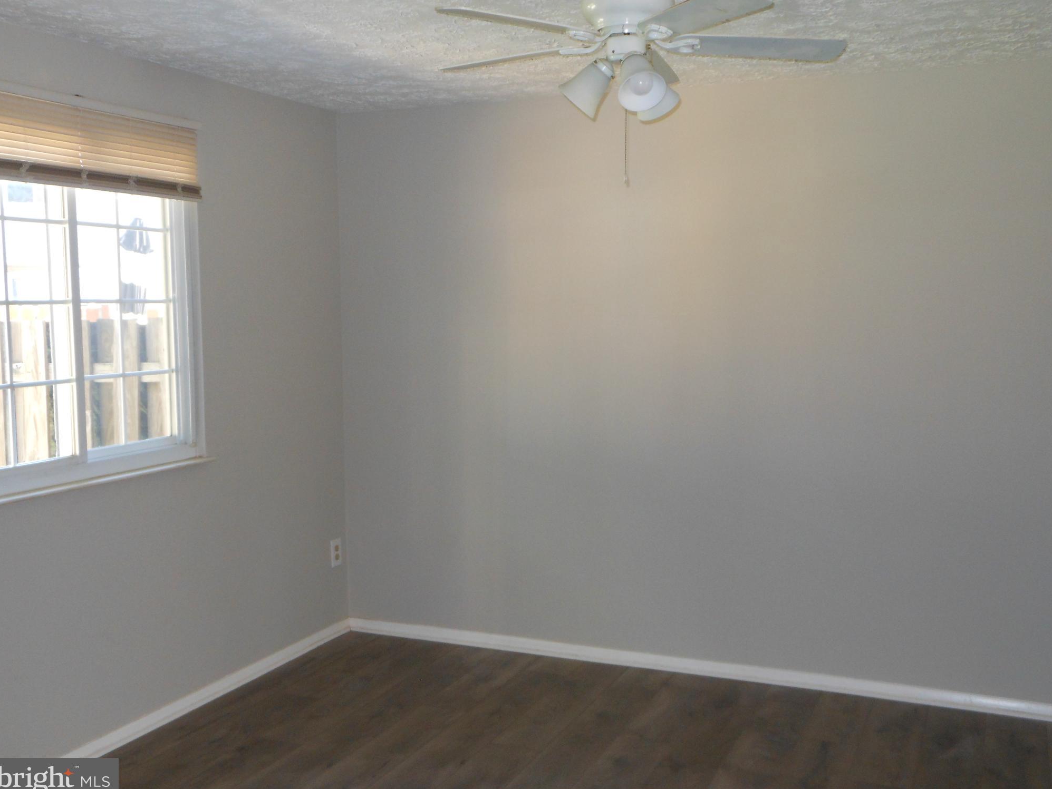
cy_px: 396
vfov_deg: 36.8
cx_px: 527
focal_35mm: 39
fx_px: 1185
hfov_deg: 47.9
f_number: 3.6
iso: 250
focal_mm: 6.8
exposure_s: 1/30
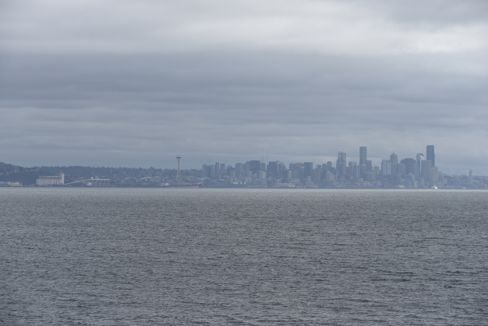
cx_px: 244
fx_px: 1654
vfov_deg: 11.2
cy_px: 163
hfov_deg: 16.8
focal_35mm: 122
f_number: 9
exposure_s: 1/320
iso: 100
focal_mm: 122
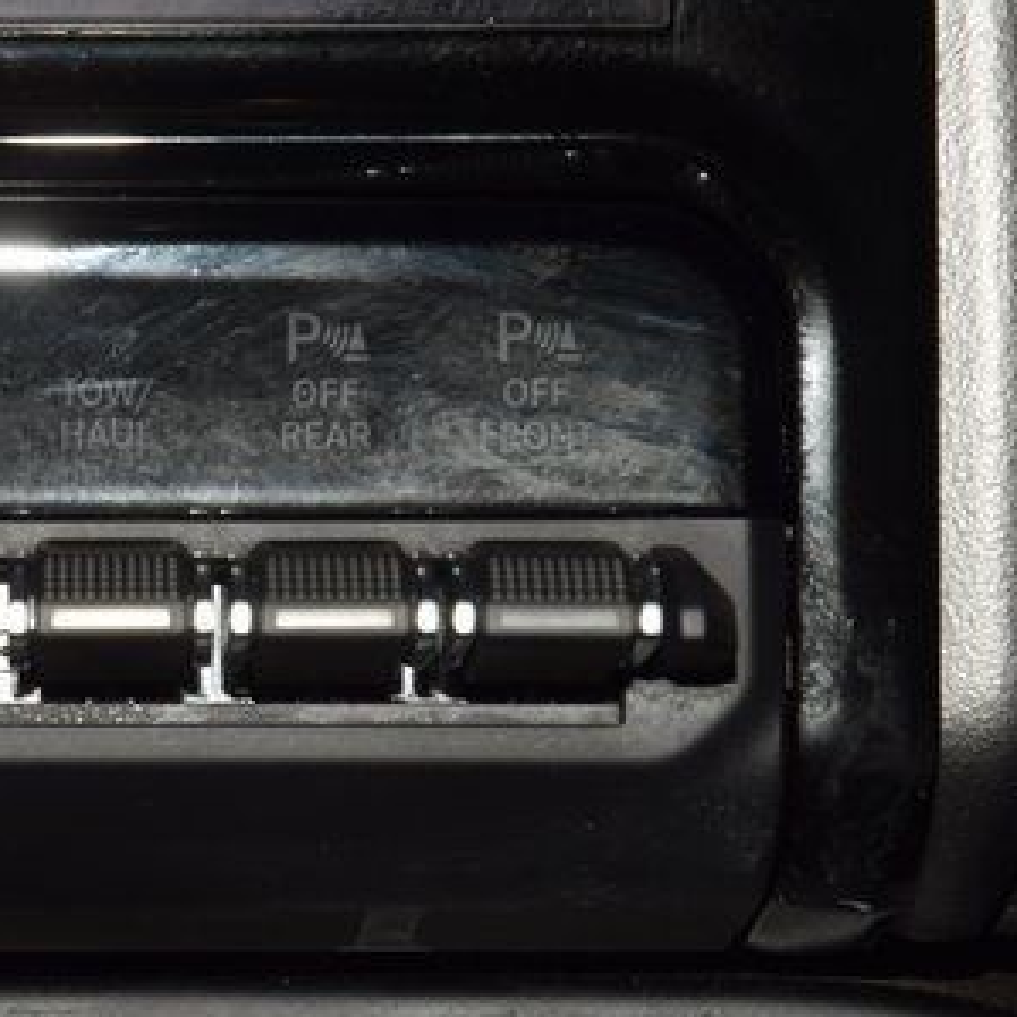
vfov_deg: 9.2
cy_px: 417
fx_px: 6349
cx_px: 99
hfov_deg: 9.1
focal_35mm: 191
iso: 100
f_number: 8
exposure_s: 1/125
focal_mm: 70
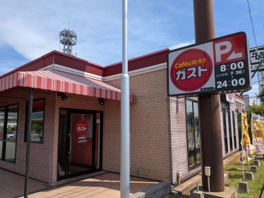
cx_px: 132
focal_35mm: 24
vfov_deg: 56.8
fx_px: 183
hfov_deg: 71.6
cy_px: 99
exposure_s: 1/1733
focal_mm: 4.53
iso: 28
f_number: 1.7
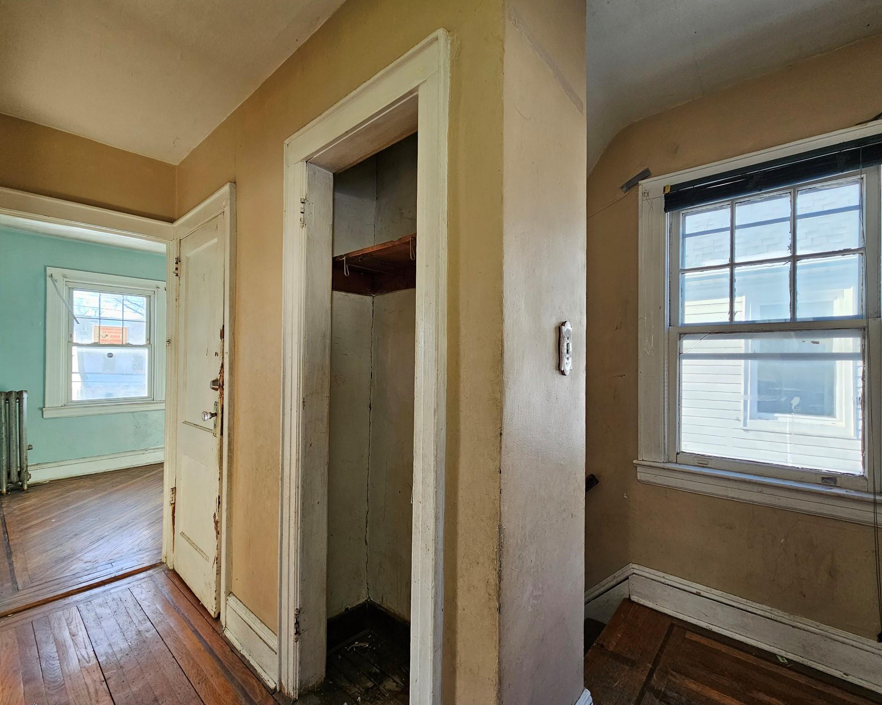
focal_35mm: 14
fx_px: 365
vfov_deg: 88.0
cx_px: 476
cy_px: 359
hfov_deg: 100.5
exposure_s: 1/77.4
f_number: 2.2
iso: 100
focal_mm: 2.2
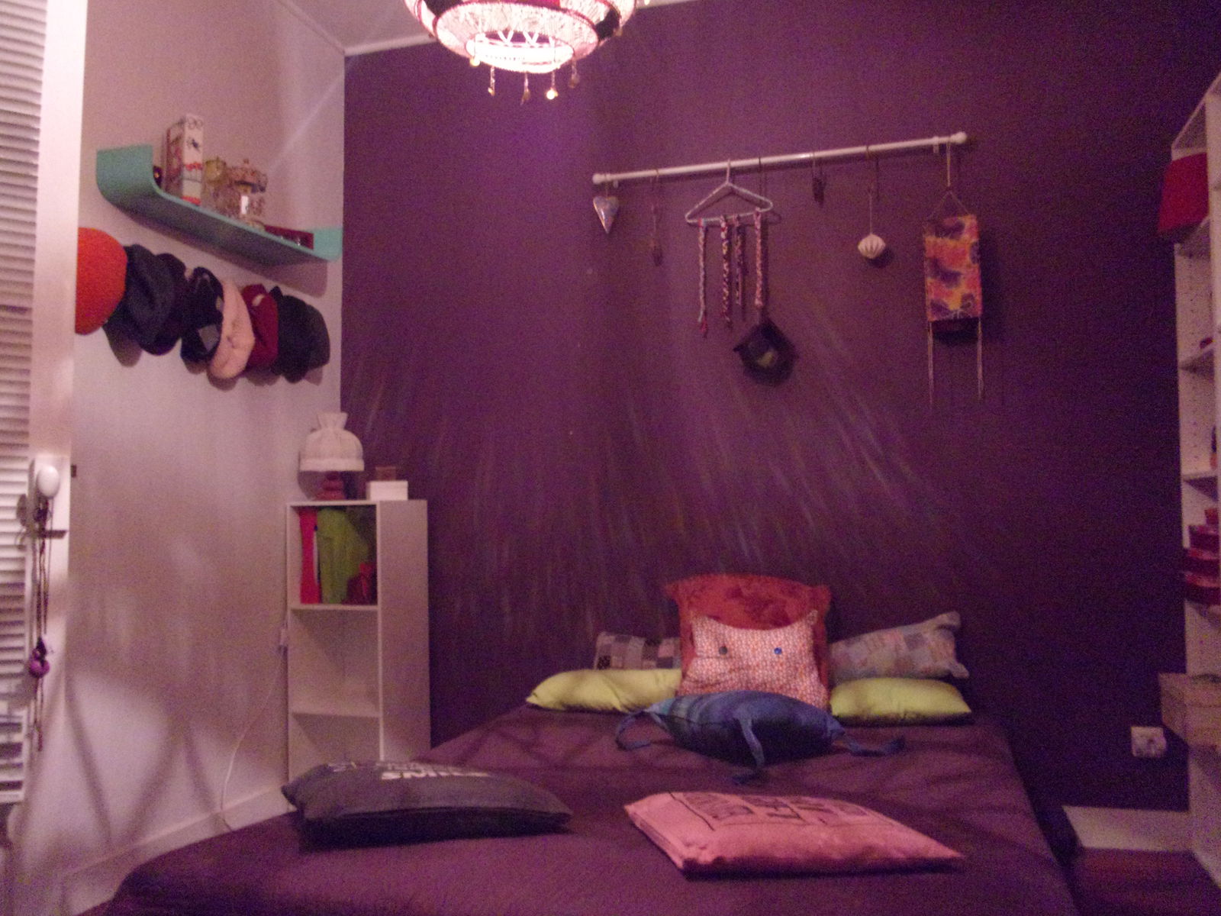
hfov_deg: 63.4
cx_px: 610
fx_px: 988
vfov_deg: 49.7
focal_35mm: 28
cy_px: 458
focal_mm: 5.1
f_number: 3.9
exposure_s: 1/4
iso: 800
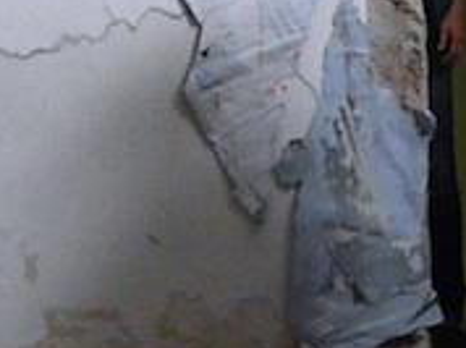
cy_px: -216
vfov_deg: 4.9
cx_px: 449
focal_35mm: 303
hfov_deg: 6.5
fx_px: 4073
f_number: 2.8
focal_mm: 6.3
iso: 200
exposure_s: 1/25
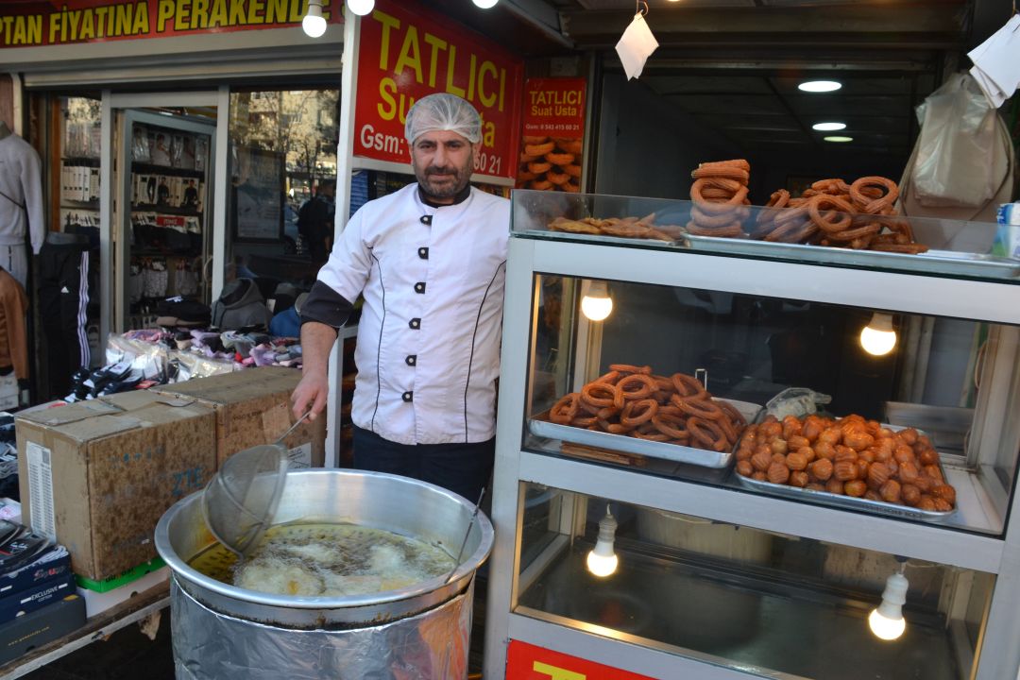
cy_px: 340
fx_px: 765
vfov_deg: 47.9
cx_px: 510
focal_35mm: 27
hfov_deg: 67.4
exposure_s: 1/100
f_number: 5
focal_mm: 18
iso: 400
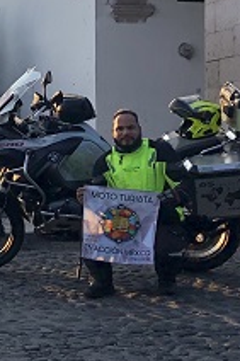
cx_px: -266
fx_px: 1112
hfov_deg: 11.0
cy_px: 98
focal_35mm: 111
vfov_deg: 18.3
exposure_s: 1/1263
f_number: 1.8
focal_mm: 3.99
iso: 20
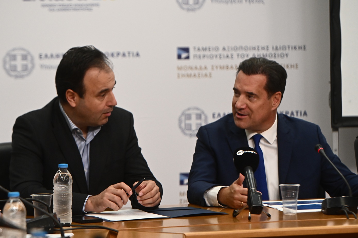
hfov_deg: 10.6
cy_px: 119
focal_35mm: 195
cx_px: 179
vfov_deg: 7.0
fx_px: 1939
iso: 1600
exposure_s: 1/800
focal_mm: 130
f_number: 3.2
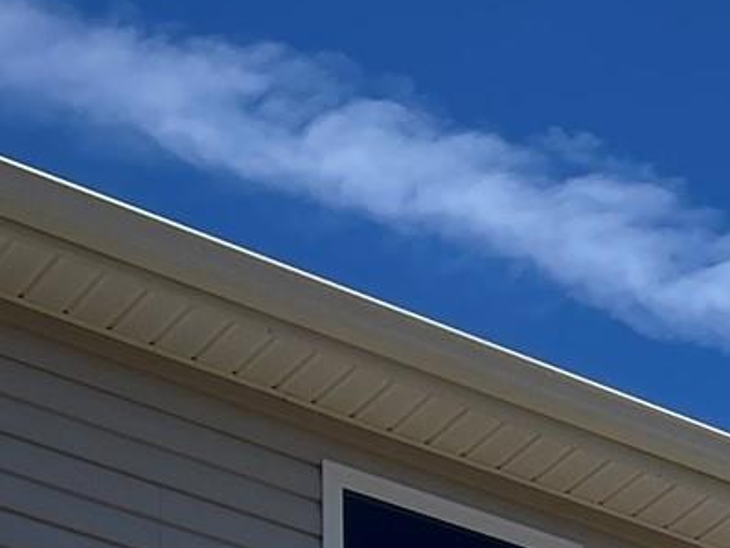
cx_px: 1059
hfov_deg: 13.9
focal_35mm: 134
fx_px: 2827
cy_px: 1357
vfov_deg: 9.7
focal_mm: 5.1
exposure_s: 1/8547
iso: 50
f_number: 1.6
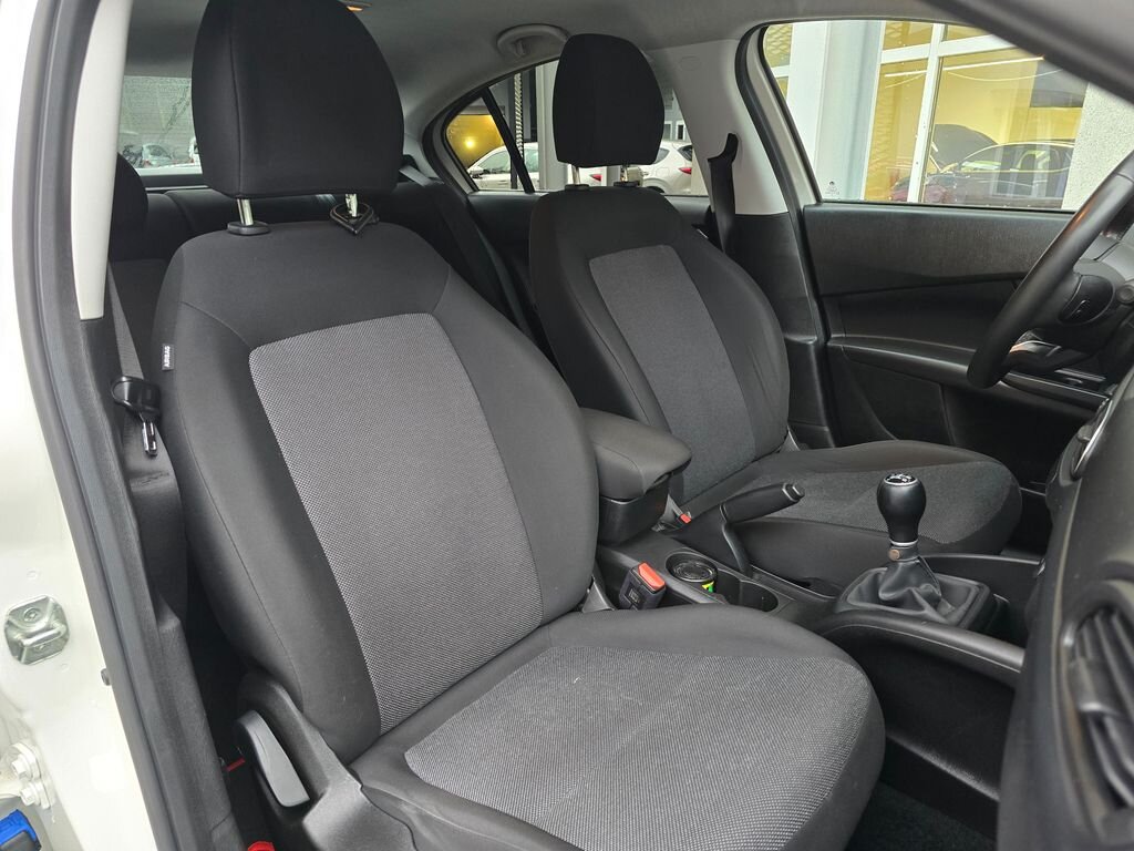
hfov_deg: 73.9
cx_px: 567
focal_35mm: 23
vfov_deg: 58.9
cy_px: 426
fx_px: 753
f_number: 1.7
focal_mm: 6.3
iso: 500
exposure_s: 1/60
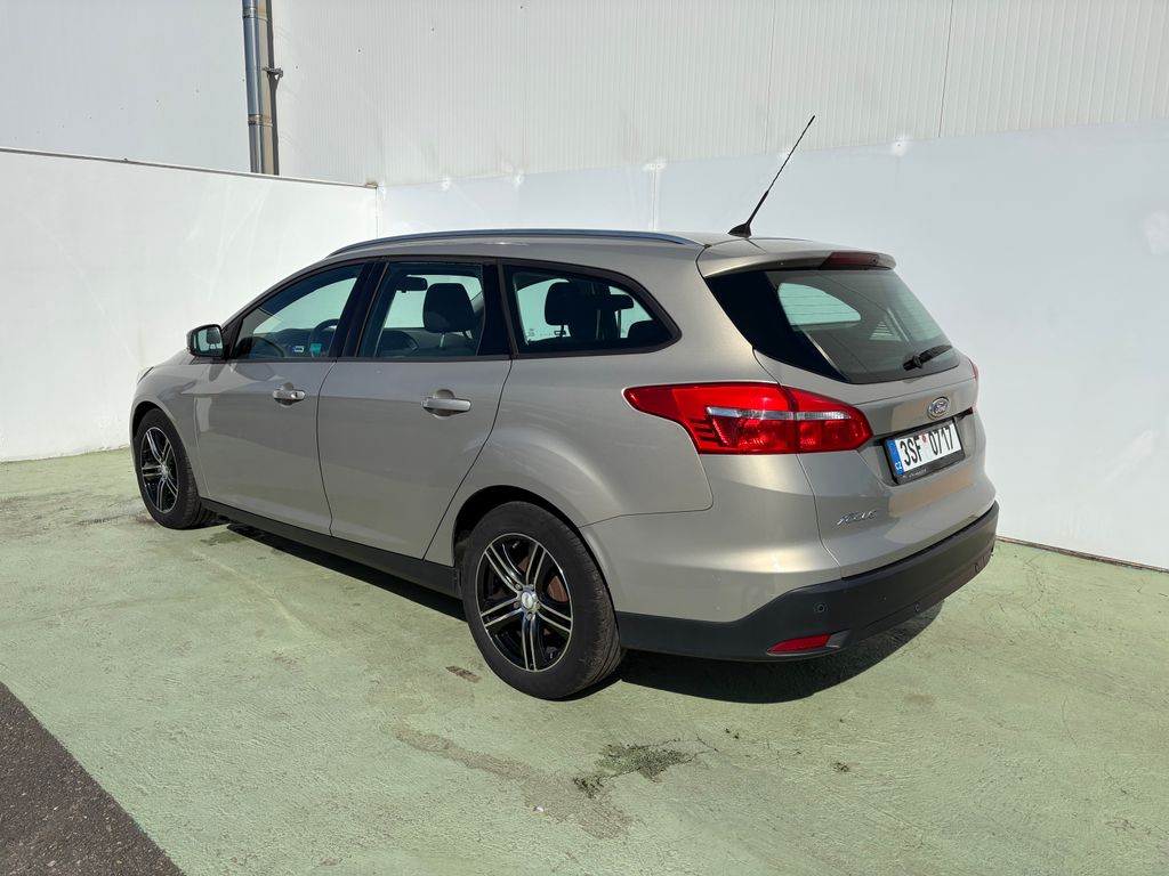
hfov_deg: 67.3
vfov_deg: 53.1
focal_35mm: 26
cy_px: 438
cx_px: 584
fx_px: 878
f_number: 1.6
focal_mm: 5.96
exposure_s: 1/8850
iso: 50
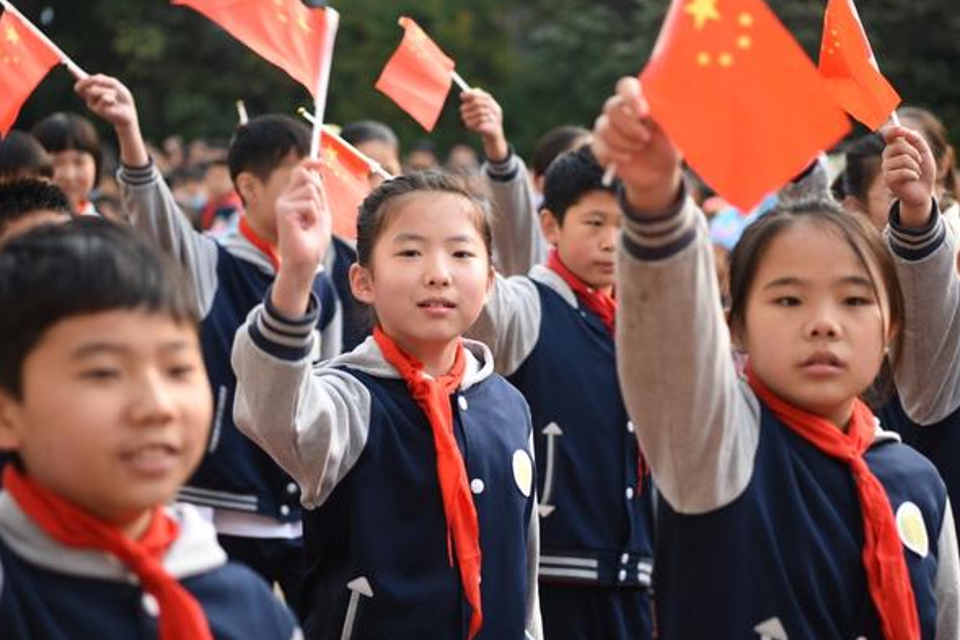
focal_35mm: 95
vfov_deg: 14.4
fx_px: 2534
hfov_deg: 21.5
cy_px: 298
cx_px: 495
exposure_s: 1/500
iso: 160
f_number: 2.8
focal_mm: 70
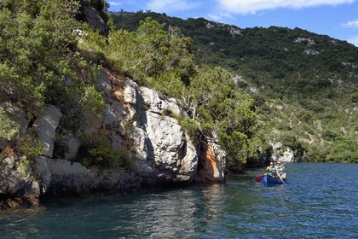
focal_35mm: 44
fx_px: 438
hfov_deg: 44.5
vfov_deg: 30.5
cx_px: 179
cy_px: 120
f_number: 11
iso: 200
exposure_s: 1/200
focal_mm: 44
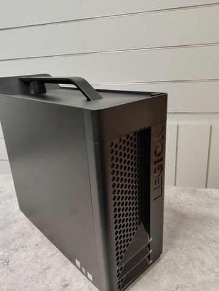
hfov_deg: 49.8
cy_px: 148
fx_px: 236
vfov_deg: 63.4
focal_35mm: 28
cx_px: 109
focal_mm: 4.75
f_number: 1.75
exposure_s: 1/50
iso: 400
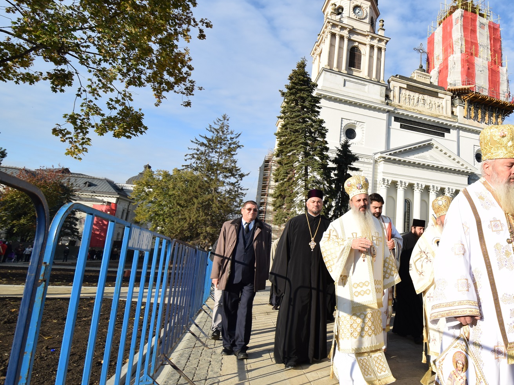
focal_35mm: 22
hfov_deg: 71.2
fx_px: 327
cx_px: 386
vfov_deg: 60.7
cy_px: 158
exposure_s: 1/125
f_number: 8
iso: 100
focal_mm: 10
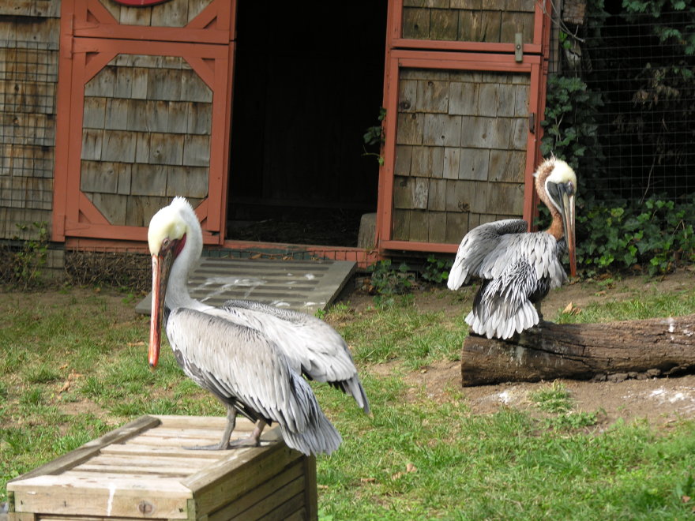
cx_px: 348
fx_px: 2831
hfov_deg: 14.0
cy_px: 260
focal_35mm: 141
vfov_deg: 10.5
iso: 50
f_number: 4.3
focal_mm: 35.9
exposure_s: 1/72.8
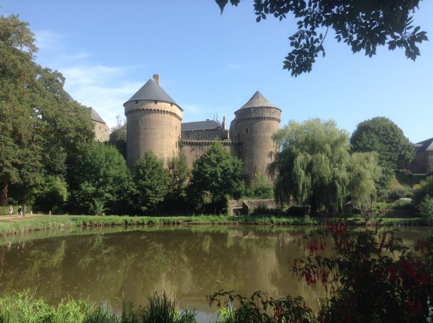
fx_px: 412
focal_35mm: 33
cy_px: 162
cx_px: 216
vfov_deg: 42.8
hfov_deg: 55.4
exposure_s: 1/637
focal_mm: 3.3
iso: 25
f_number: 2.4
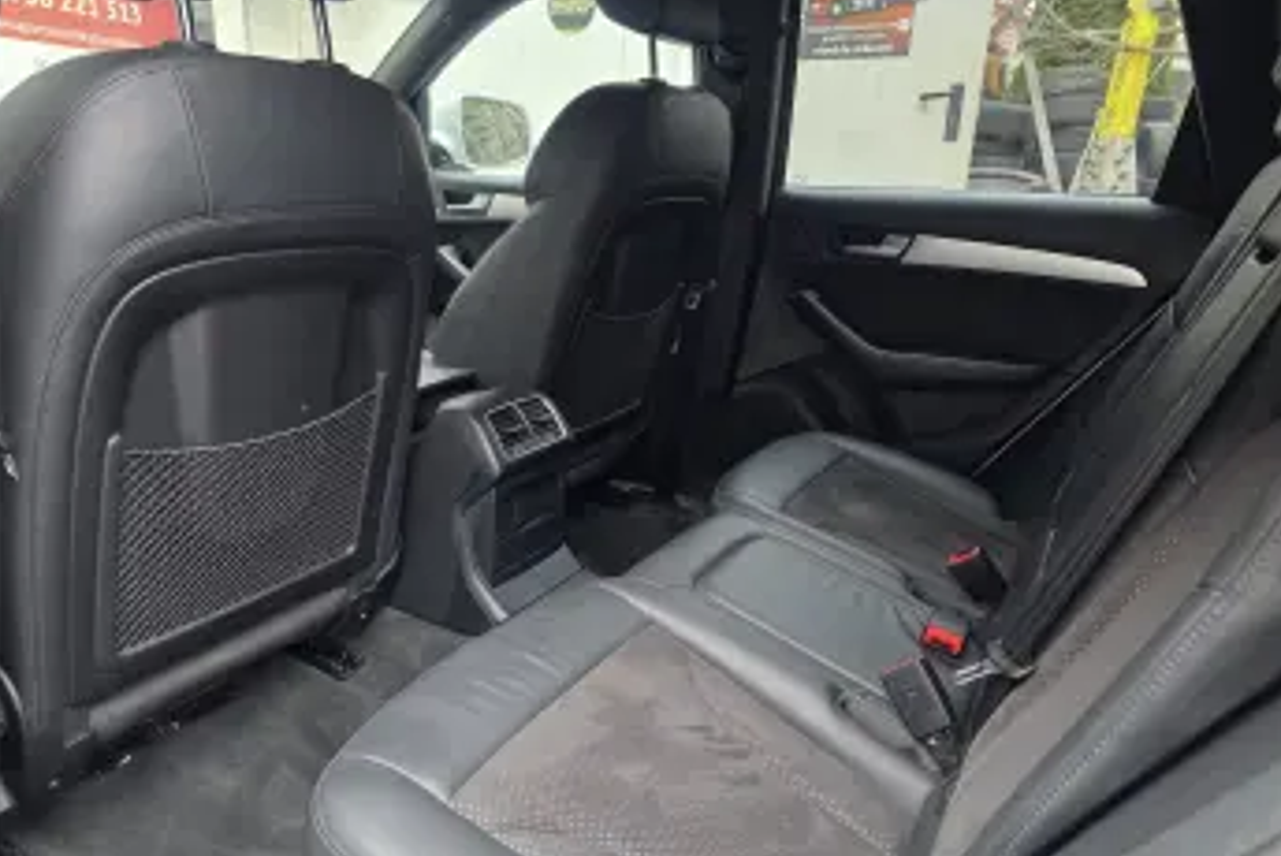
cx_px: 629
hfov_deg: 71.5
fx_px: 890
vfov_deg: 51.3
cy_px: 469
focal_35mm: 25
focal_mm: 6.3
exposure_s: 1/100
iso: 640
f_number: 1.7
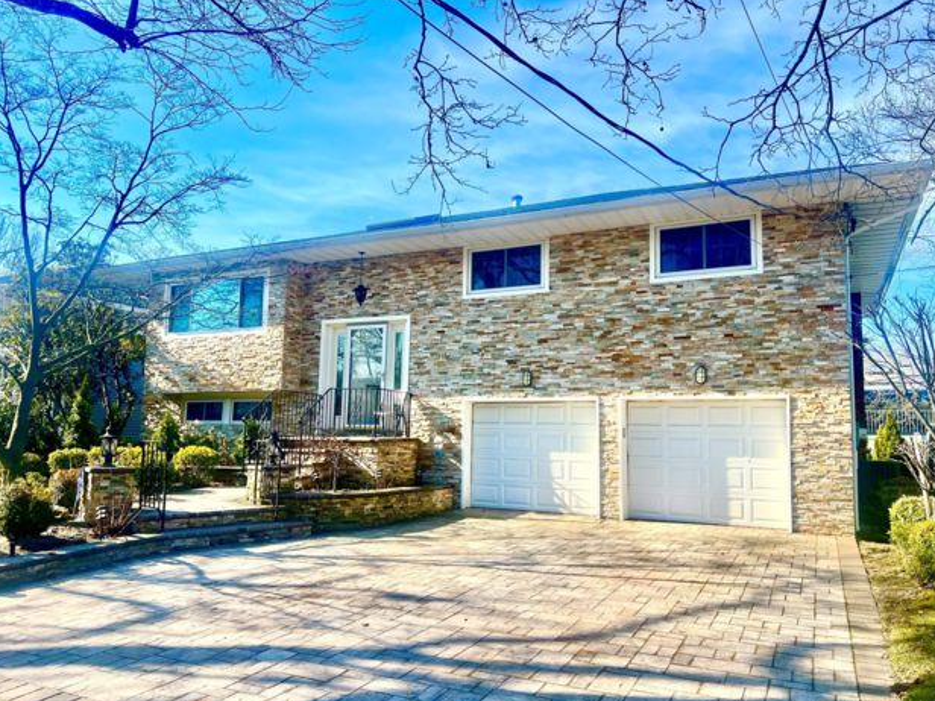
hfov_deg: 65.3
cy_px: 360
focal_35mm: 27
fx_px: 729
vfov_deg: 51.3
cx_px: 455
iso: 50
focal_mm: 5.7
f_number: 1.5
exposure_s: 1/3356
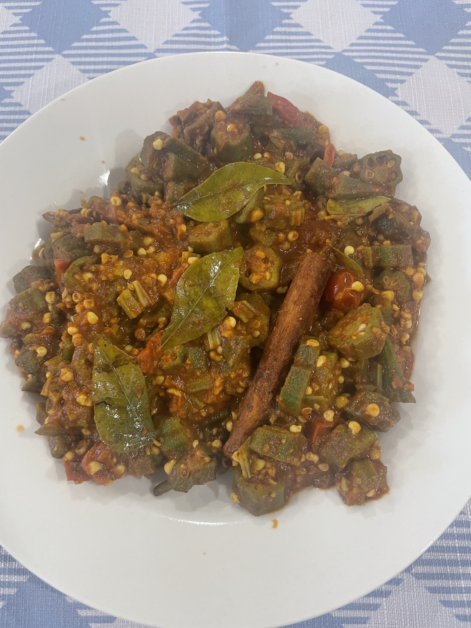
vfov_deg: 67.3
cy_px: 314
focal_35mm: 26
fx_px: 472
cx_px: 236
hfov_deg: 53.1
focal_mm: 4.2
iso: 160
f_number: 1.6
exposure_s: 1/50
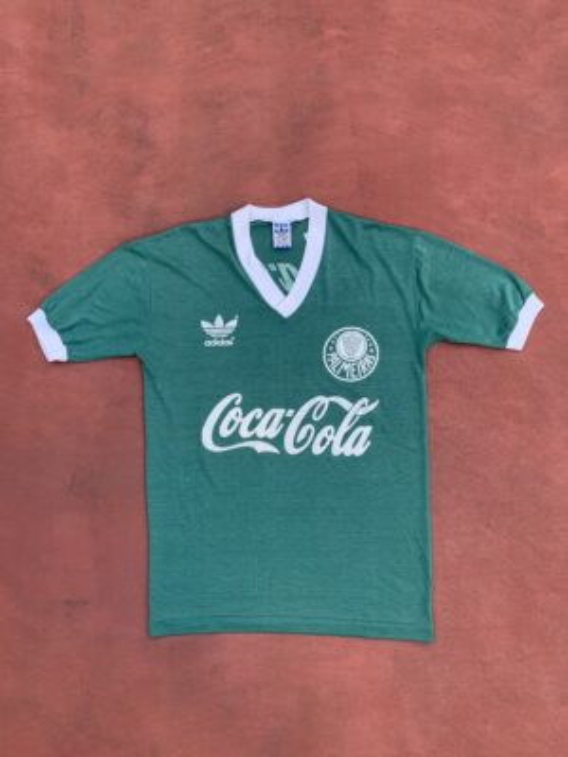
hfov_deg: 53.1
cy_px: 378
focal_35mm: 26
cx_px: 284
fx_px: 569
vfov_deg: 67.3
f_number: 1.8
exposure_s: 1/121
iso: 40
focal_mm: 4.25
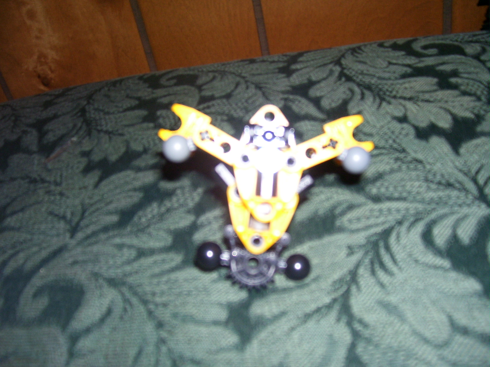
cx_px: 245
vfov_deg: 41.8
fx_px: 481
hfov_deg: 54.0
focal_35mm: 34
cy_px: 184
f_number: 2.7
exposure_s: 1/60
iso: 125
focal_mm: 5.6
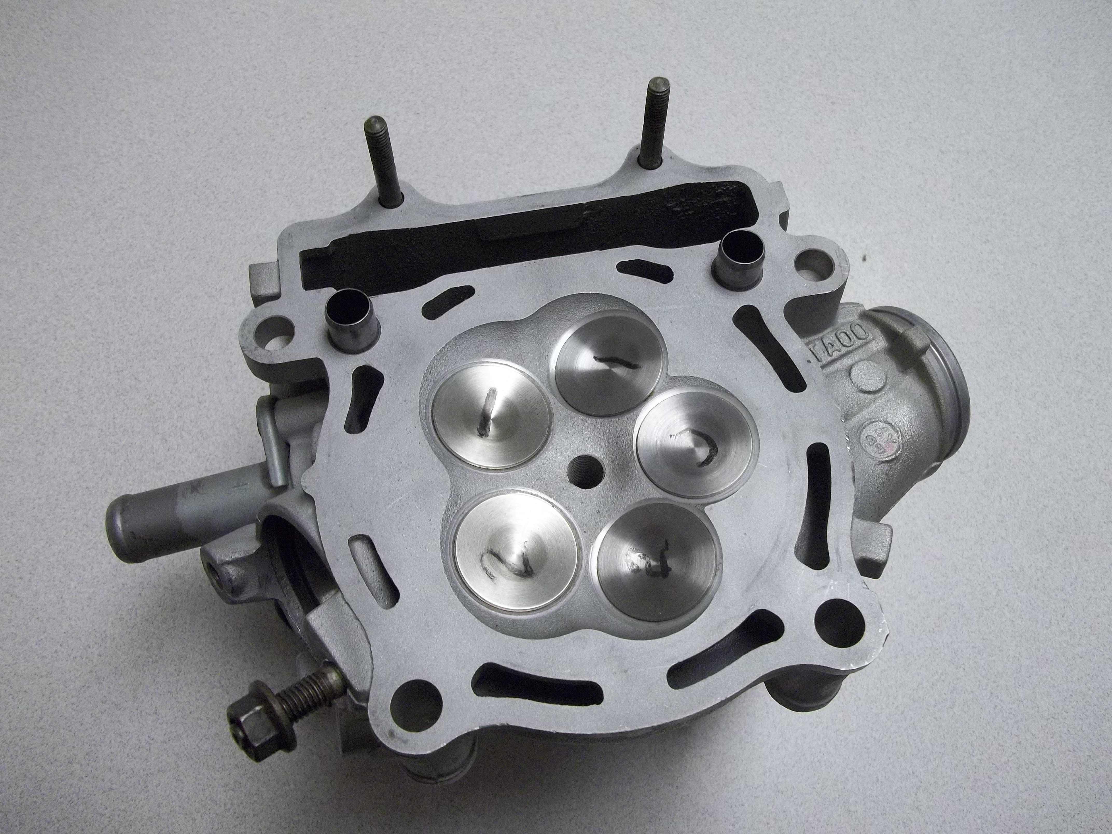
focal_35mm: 32
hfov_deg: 56.8
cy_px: 417
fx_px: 1028
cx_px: 556
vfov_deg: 44.2
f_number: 2.9
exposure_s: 1/30
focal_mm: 5.7
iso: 155
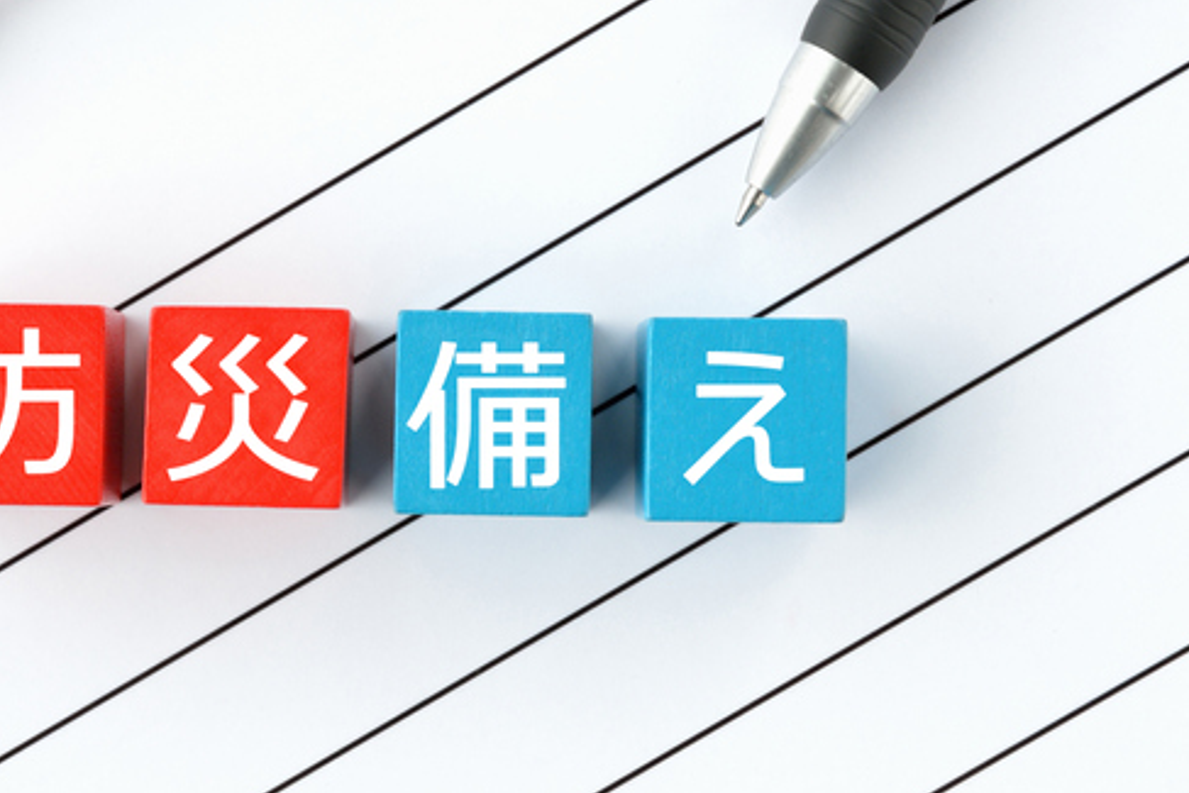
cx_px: 366
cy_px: 396
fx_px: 3436
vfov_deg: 13.2
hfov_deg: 19.6
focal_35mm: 104
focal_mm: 70
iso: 640
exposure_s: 1/60
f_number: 13
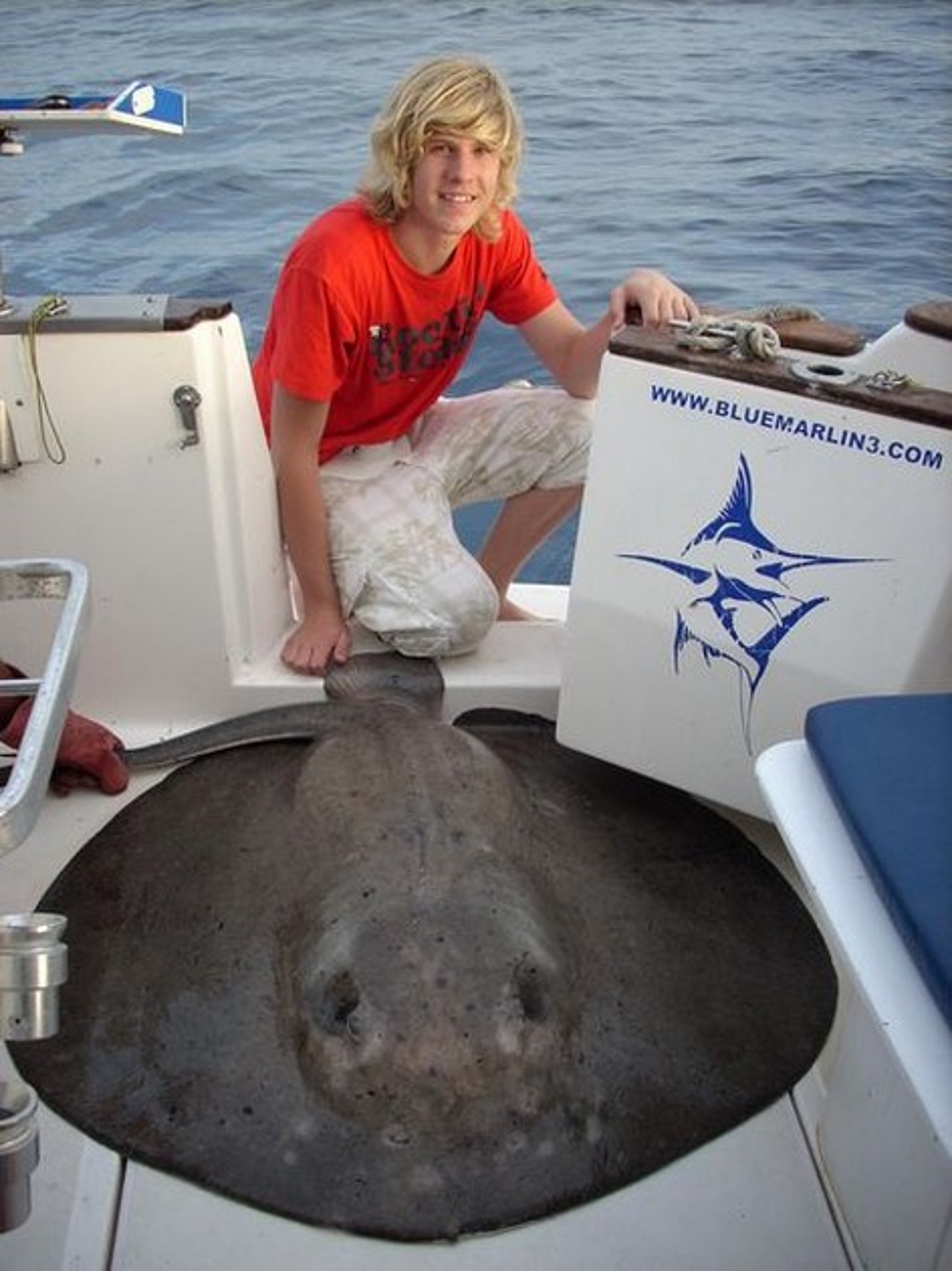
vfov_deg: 50.2
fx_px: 1358
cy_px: 636
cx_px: 476
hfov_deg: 38.6
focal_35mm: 37
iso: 64
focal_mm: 6.2
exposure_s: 1/115
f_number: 2.8
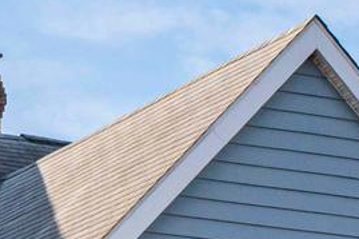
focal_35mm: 282
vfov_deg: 4.7
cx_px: -133
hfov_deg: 7.2
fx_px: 2810
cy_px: 563
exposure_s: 1/8000
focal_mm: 37
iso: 1000
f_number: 4
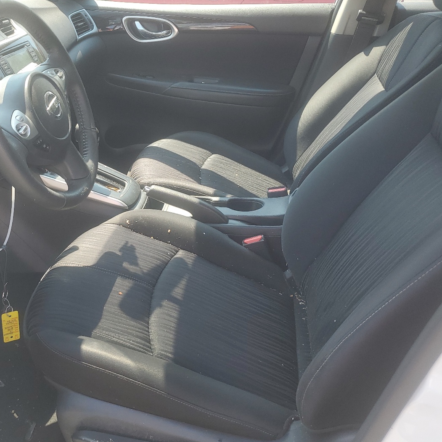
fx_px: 506
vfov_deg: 47.2
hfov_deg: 46.2
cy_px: 203
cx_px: 135
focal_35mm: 35
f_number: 1.5
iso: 50
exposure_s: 1/400
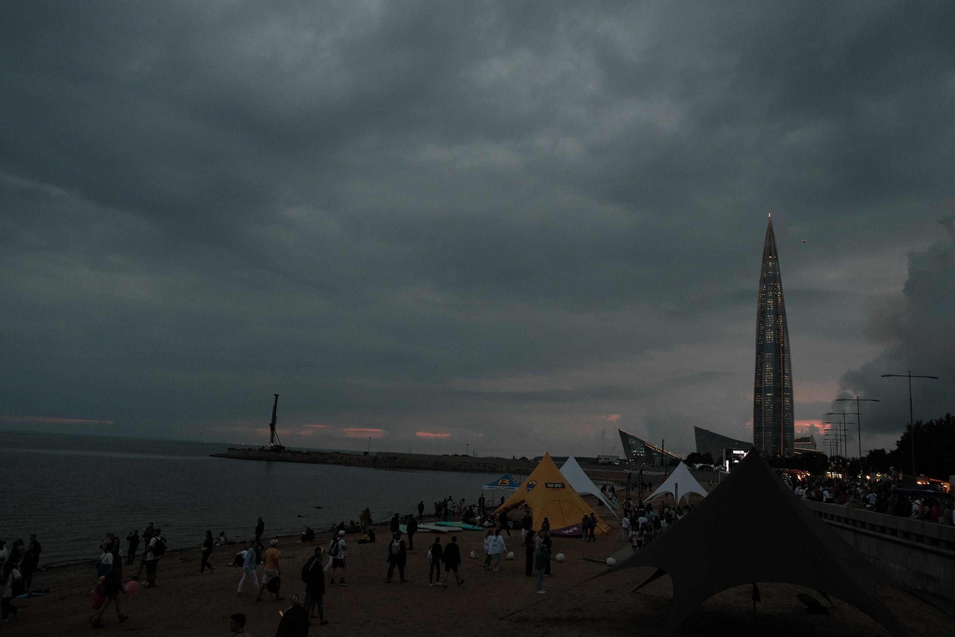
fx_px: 716
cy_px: 318
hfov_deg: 67.4
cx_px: 478
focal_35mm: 27
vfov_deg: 47.9
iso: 1250
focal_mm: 18
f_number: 4.5
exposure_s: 1/100
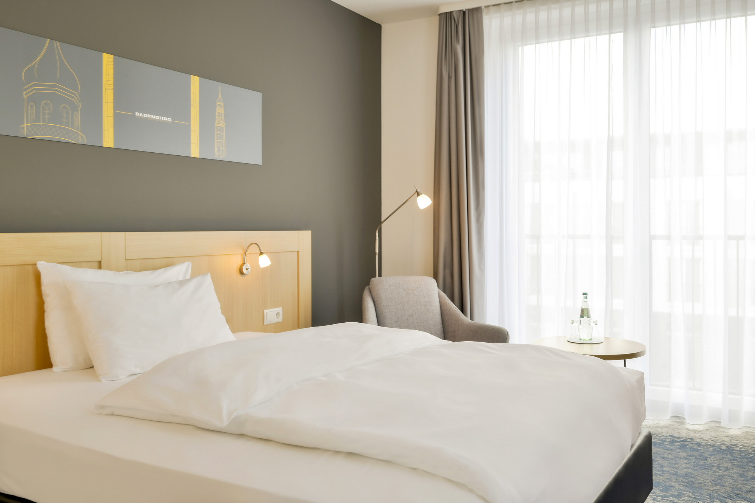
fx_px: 629
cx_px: 378
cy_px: 252
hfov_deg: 62.0
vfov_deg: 43.6
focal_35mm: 30
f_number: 9
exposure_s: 1/8
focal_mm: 30
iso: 200
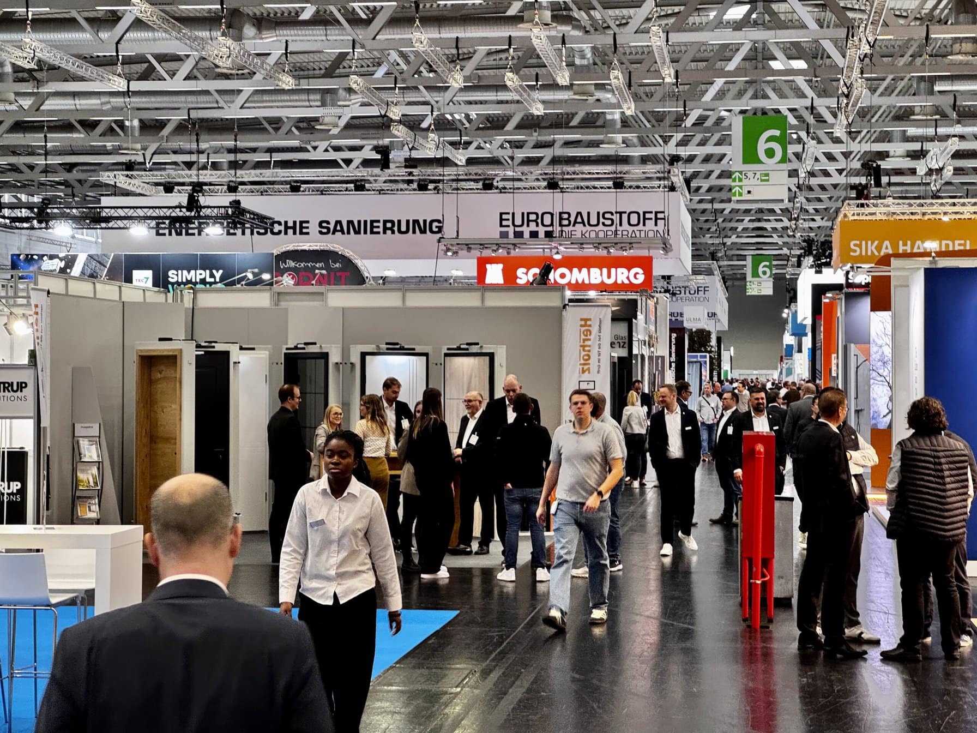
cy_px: 366
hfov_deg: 25.3
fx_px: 2173
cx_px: 488
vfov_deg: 19.1
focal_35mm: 77
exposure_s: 1/50
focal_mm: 9
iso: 200
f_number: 2.8
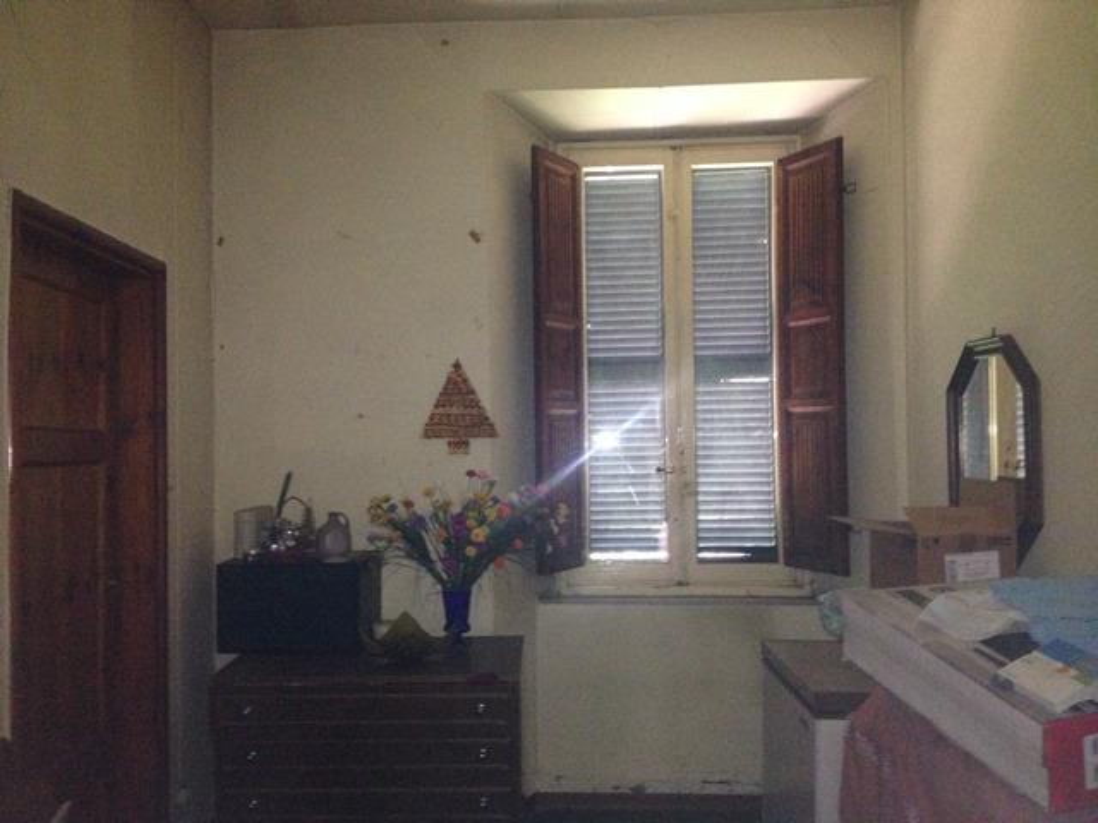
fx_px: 1110
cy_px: 412
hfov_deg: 52.6
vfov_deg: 40.7
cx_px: 549
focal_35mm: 35
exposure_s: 1/16
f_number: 2.4
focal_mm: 4.28
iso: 400
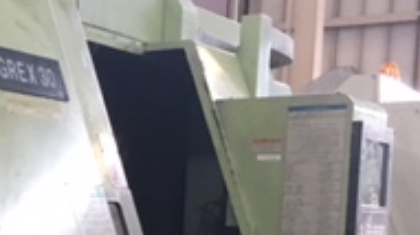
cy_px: 340
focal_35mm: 106
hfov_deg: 18.4
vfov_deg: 11.0
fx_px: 1179
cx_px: -165
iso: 200
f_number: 2.2
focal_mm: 4.15
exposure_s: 1/20
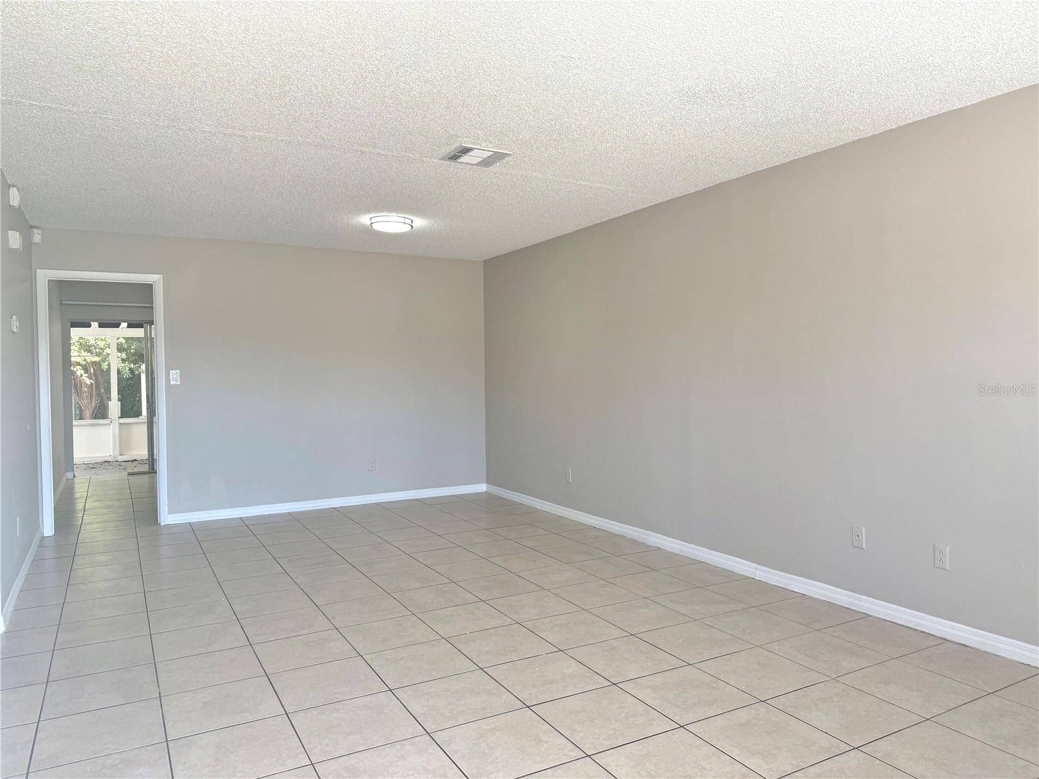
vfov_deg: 56.8
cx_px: 520
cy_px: 390
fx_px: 720
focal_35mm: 24
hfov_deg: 71.6
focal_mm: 6.76
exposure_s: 1/282
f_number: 1.78
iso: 100
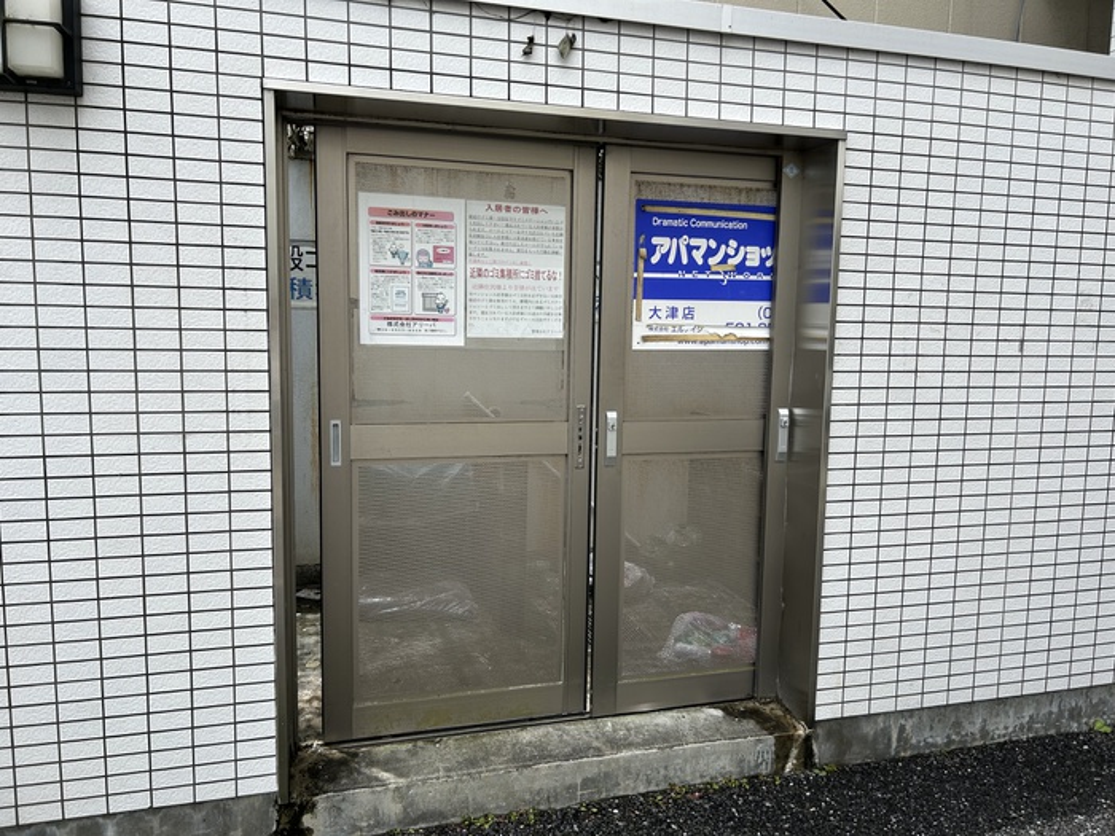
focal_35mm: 26
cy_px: 418
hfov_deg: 67.3
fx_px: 837
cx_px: 558
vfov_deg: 53.1
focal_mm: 5.7
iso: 50
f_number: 1.5
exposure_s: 1/2404
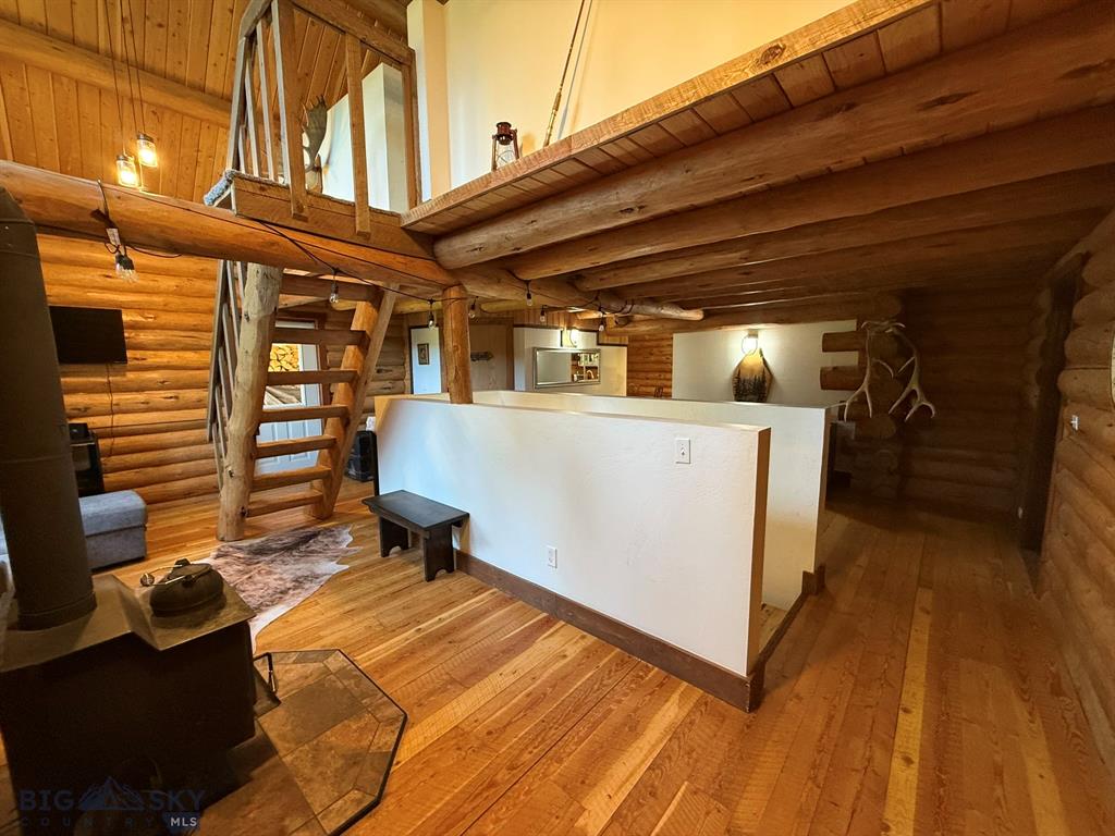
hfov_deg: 102.1
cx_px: 558
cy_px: 418
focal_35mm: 14
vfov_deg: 85.7
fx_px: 451
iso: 400
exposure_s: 1/60
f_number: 2.2
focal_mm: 2.22
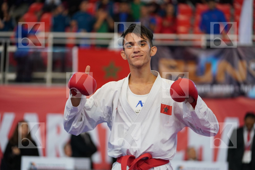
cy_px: 85
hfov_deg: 15.8
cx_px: 128
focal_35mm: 130
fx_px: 921
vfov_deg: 10.5
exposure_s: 1/1000
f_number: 2.8
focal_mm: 130
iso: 2000
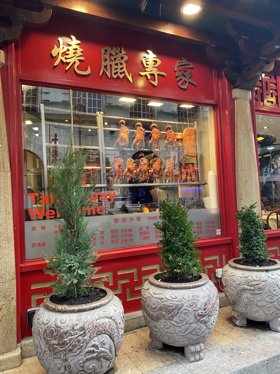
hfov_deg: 53.1
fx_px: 280
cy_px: 187
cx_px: 140
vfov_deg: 67.3
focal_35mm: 26
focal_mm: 4.25
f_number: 1.8
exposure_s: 1/50
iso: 80
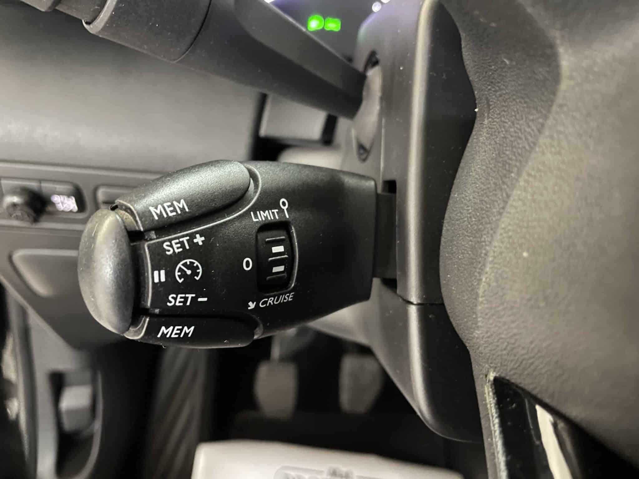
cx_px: 320
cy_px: 240
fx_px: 480
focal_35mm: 26
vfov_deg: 53.1
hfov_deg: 67.3
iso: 400
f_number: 1.6
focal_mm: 4.2
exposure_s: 1/10
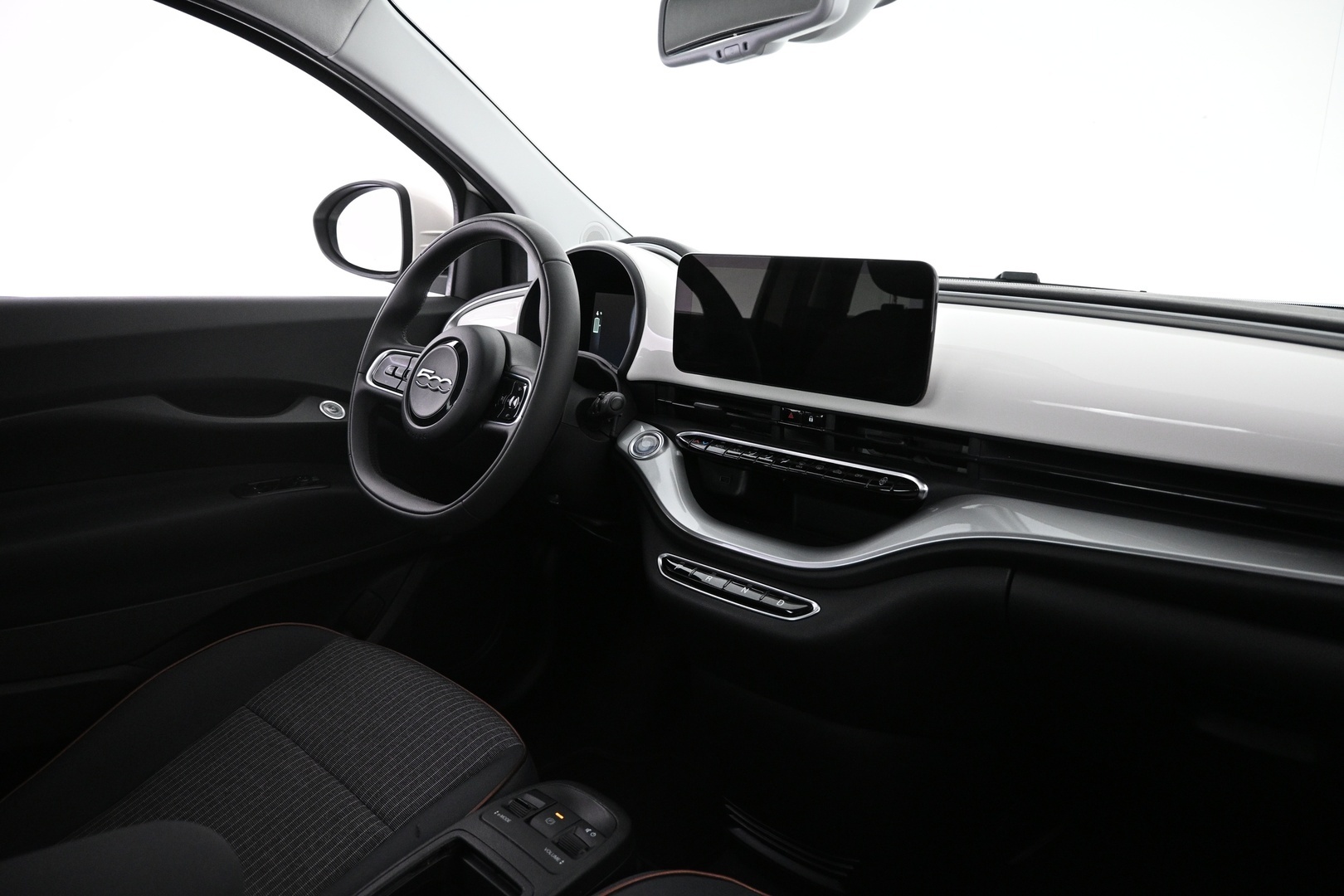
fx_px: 896
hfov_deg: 73.7
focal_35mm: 24
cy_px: 448
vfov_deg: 53.1
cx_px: 672
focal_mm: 16
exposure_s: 1/50
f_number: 3.5
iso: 1600
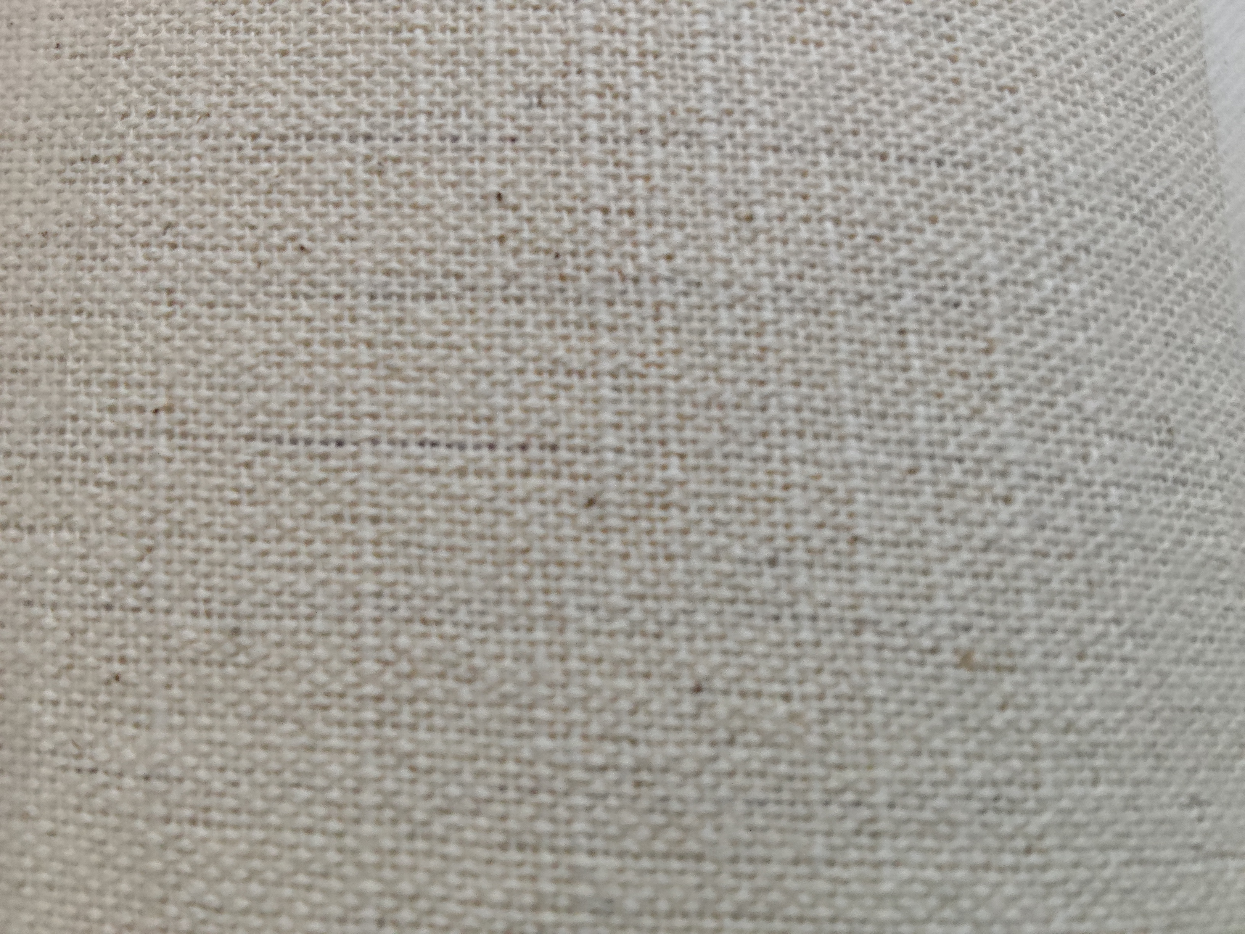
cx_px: 622
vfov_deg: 53.1
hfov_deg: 67.3
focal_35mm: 26
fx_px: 935
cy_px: 467
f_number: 2
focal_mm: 2.78
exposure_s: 1/100
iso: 250
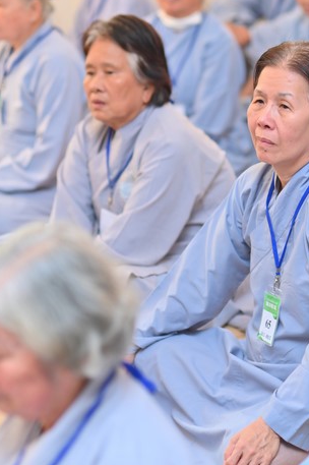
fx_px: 1560
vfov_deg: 16.9
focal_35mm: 121
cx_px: 214
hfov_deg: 11.3
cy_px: 219
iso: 400
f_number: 2.5
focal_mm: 85
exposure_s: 1/200
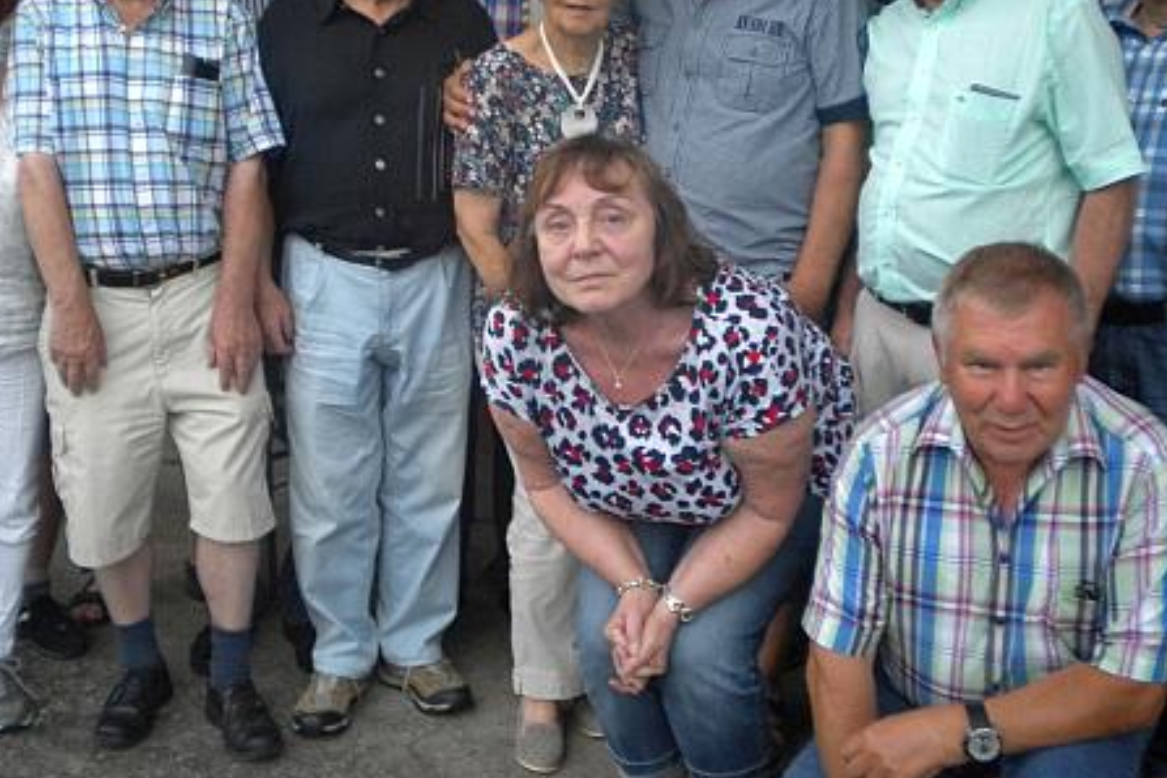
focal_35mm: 44
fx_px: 1426
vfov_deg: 30.3
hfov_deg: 44.5
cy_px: 273
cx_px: 561
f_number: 3.1
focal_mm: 6.3
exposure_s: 1/65.2
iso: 195
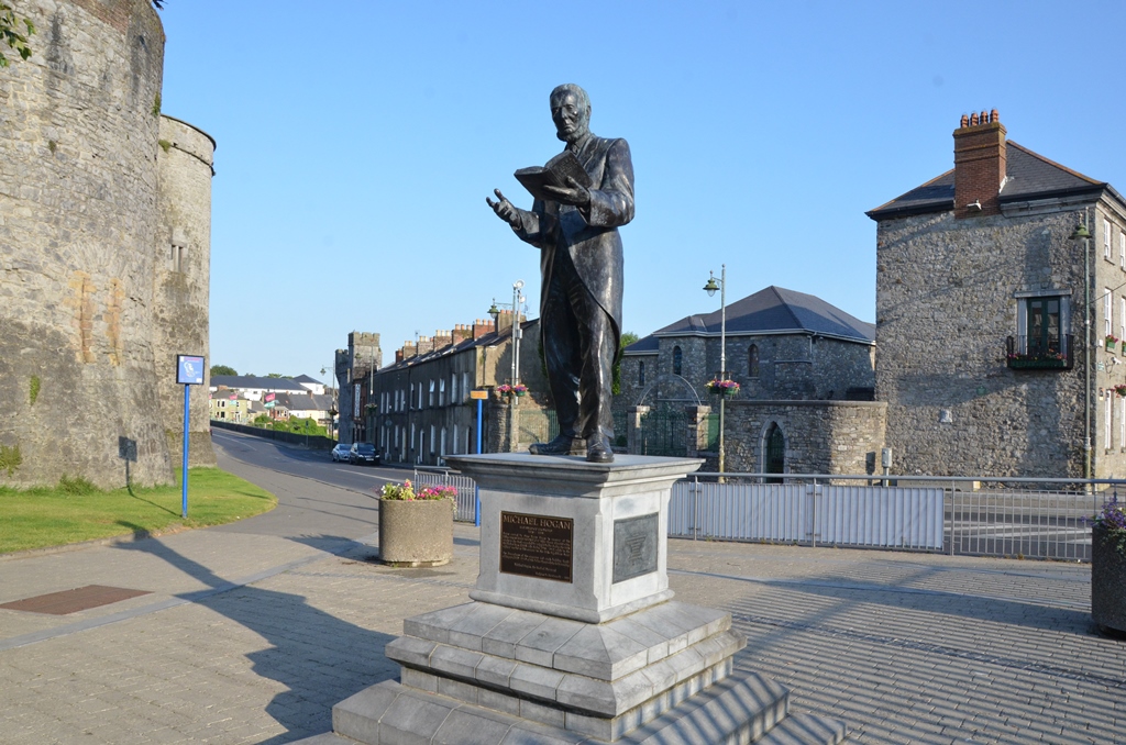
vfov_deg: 47.7
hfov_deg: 67.5
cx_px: 563
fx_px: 843
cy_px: 372
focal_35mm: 27
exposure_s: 1/640
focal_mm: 18
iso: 1000
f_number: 13
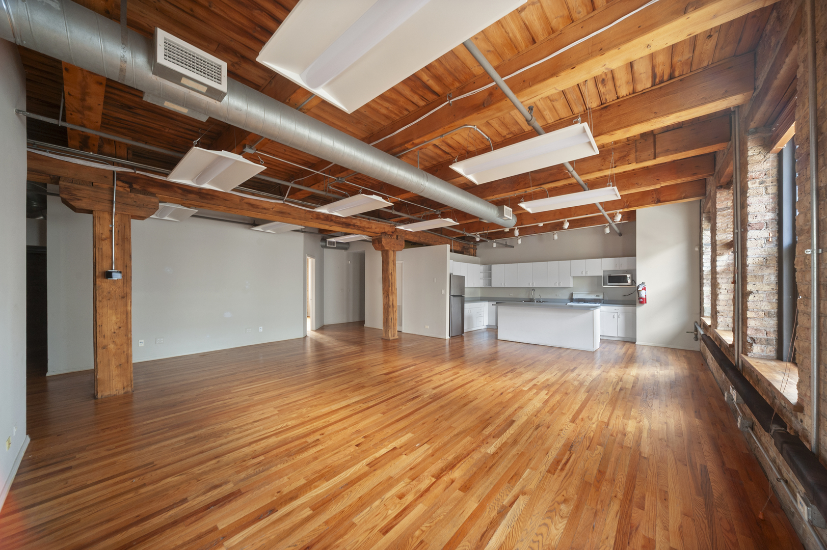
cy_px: 275
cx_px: 414
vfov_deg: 89.9
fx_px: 275
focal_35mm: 12
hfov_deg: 112.7
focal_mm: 12
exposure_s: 1/2
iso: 400
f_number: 8
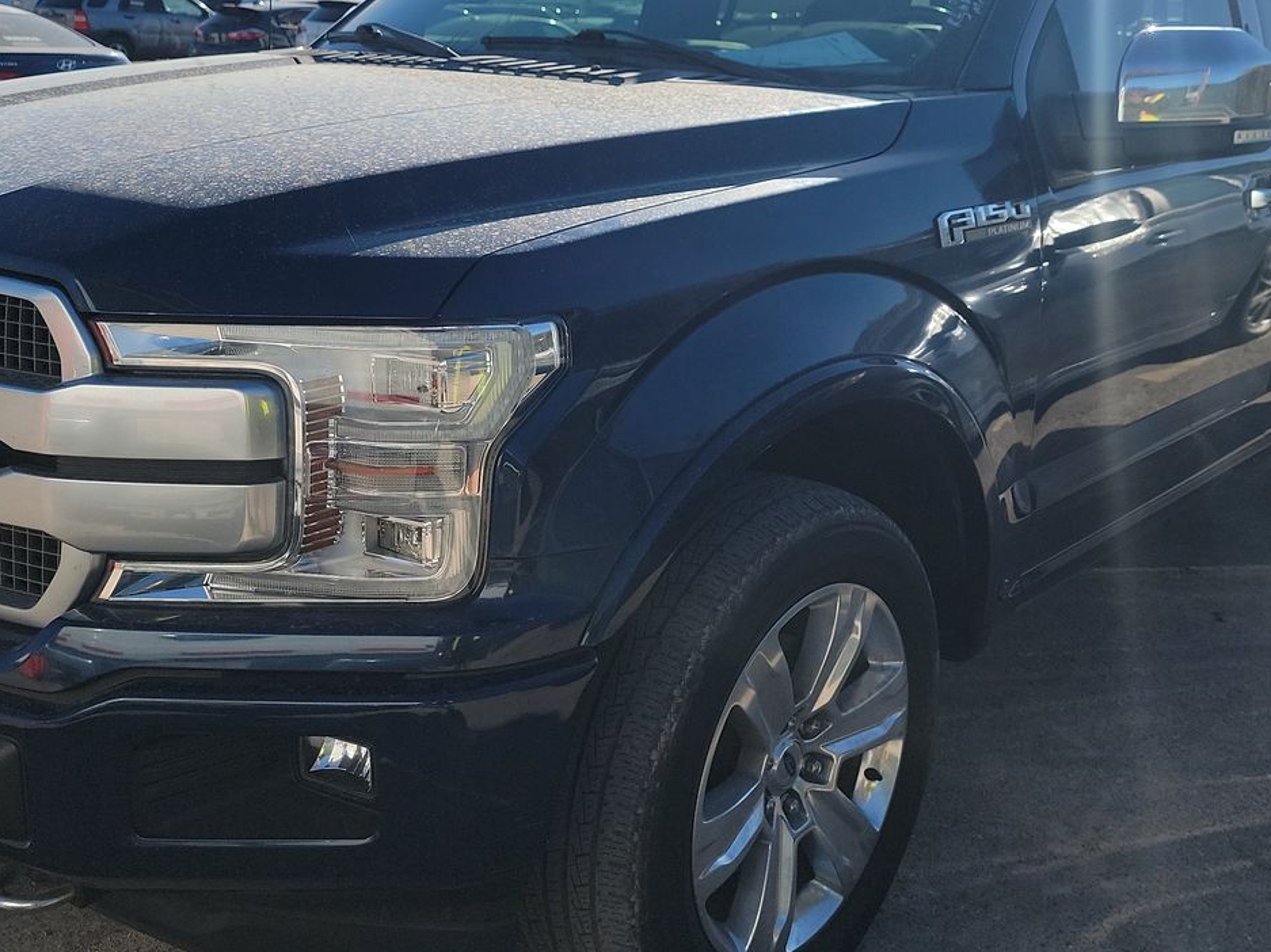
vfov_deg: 34.7
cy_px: 292
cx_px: 701
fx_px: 1505
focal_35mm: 41
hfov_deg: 45.7
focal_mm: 6.7
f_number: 1.8
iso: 50
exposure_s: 1/1005
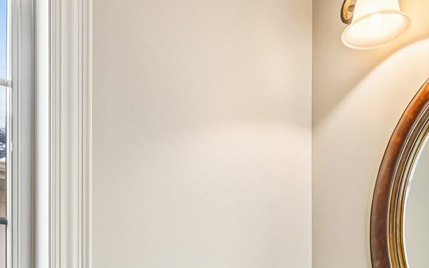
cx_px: 170
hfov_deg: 45.9
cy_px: 339
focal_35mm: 43
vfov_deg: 25.9
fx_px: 503
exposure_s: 1/60
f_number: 4
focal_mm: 14
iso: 400
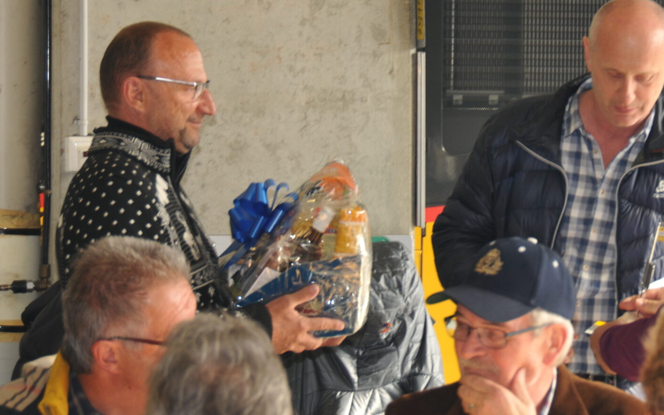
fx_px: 2624
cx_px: 480
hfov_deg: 14.4
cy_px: 116
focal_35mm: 145
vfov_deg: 9.0
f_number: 4.8
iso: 200
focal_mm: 52
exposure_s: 1/60
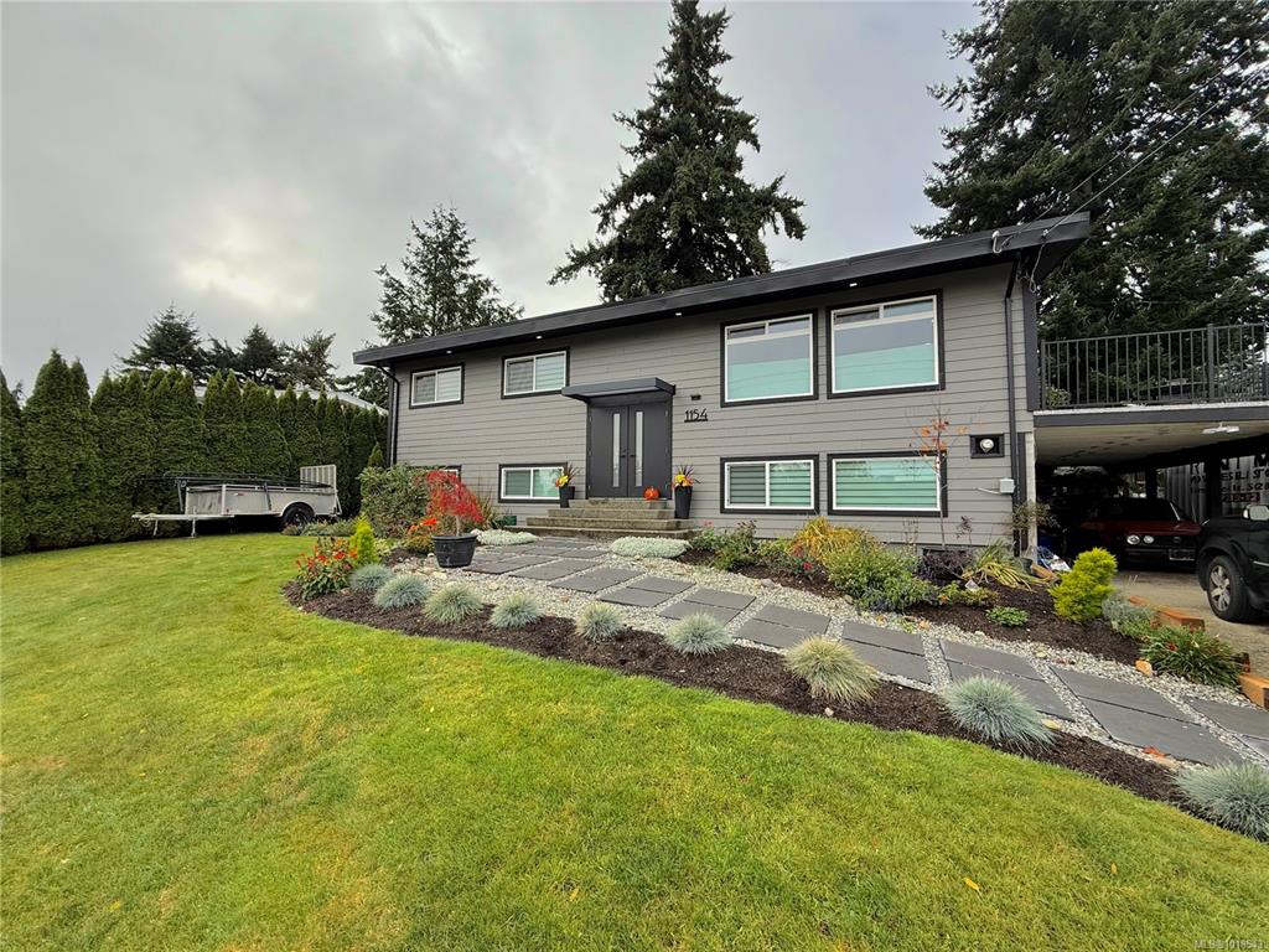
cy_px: 476
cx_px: 634
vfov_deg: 85.7
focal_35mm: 14
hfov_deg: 102.1
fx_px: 513
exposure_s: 1/486
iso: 64
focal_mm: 2.22
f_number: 2.2
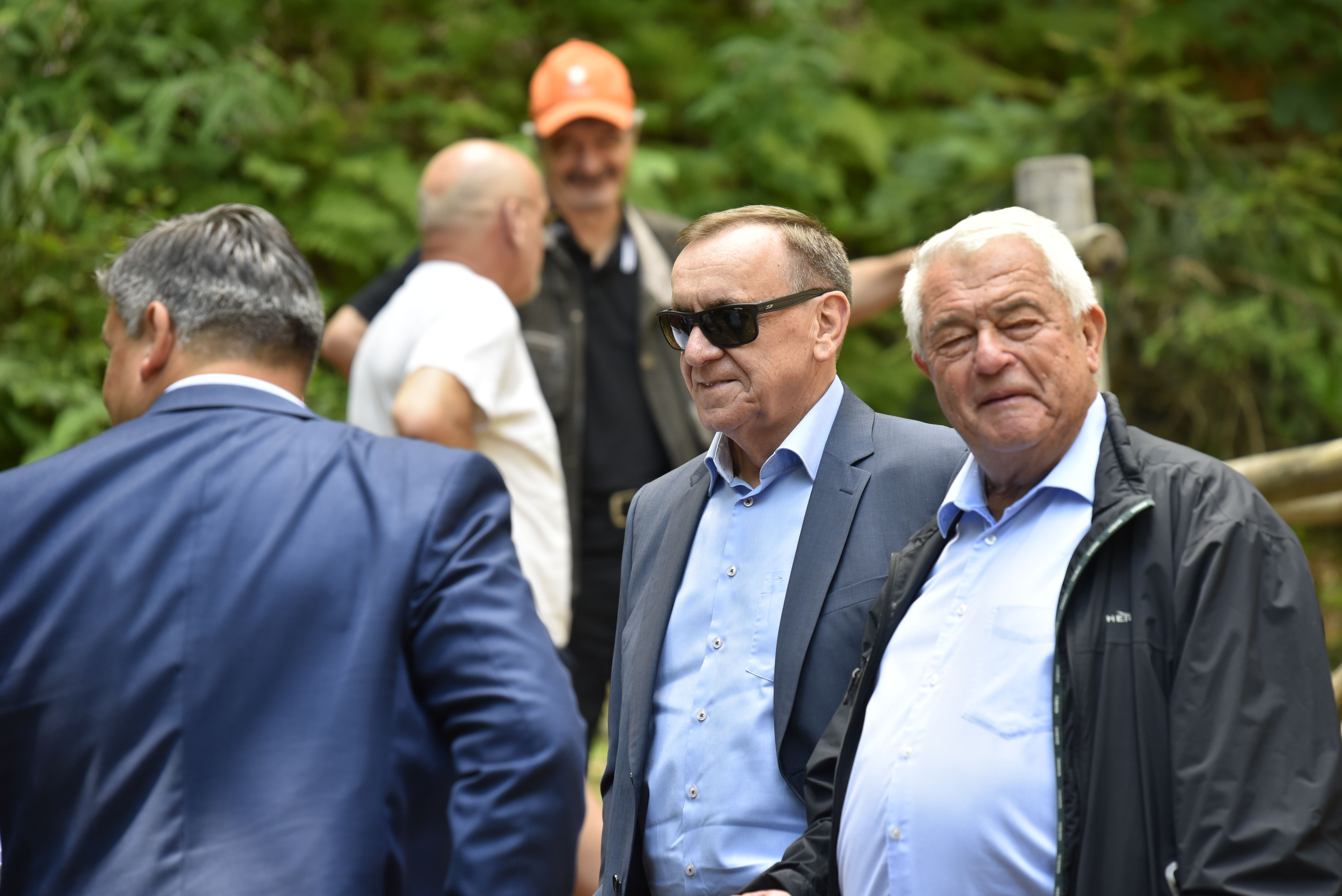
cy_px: 448
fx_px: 7458
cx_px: 671
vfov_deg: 6.9
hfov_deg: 10.3
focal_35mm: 200
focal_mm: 200
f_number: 4.5
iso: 800
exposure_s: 1/400
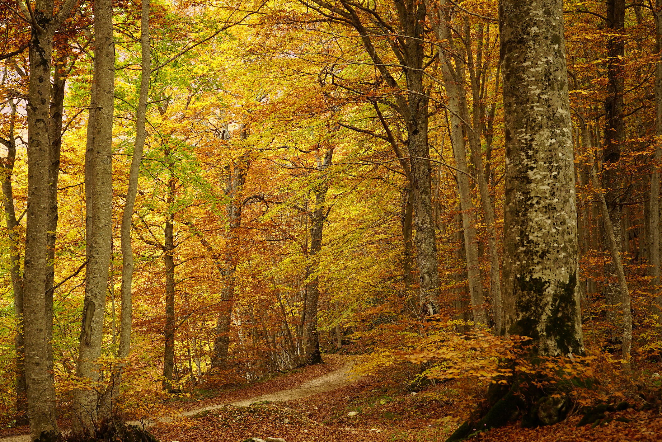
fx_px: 1453
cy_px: 228
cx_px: 304
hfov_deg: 25.7
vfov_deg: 17.3
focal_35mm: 79
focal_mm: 70
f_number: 6.3
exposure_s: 1/80
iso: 400
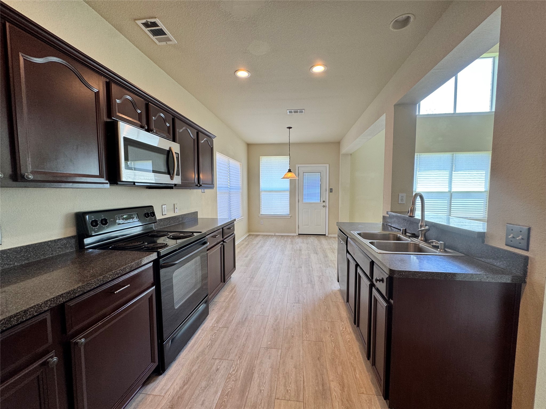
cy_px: 204
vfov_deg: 85.7
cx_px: 273
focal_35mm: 14
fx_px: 221
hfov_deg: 102.1
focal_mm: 2.22
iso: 100
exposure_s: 1/60
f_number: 2.2
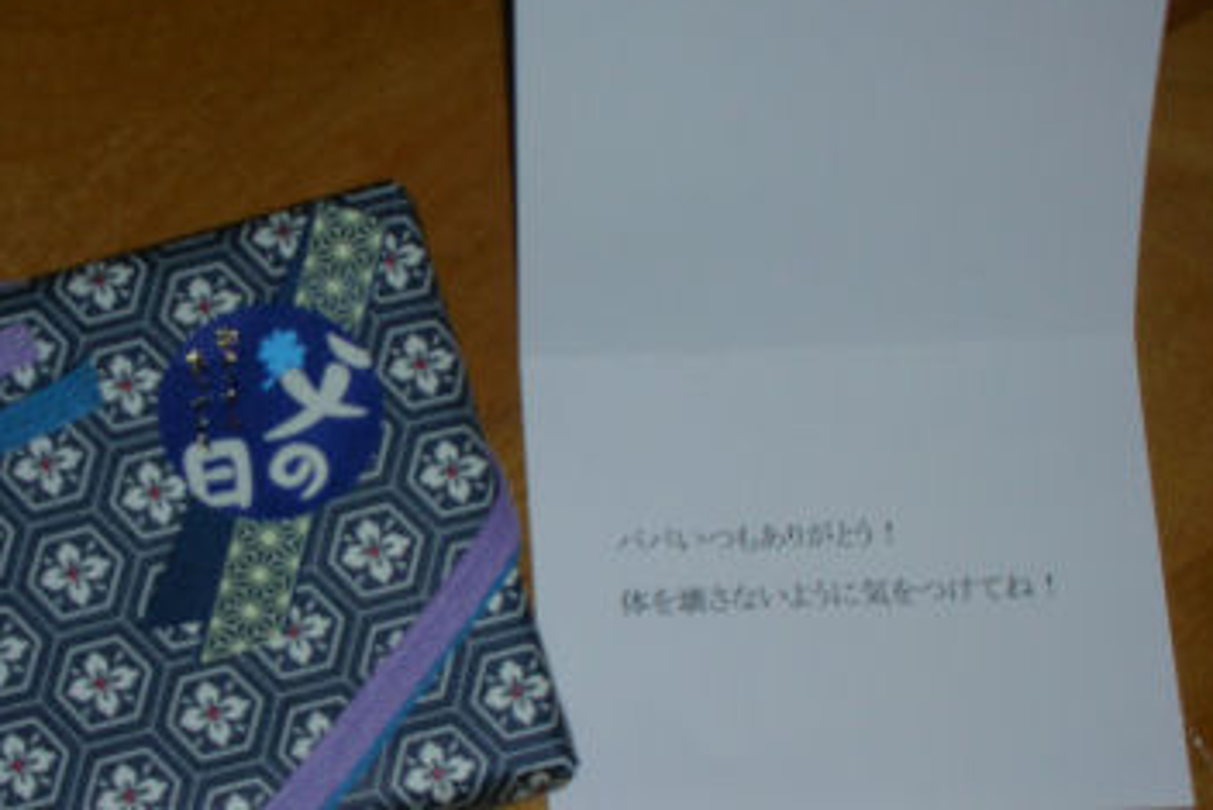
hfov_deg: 22.5
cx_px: 386
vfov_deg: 15.2
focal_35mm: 90
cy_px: 408
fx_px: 3034
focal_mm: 10.1
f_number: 4
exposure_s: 1/120
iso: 50
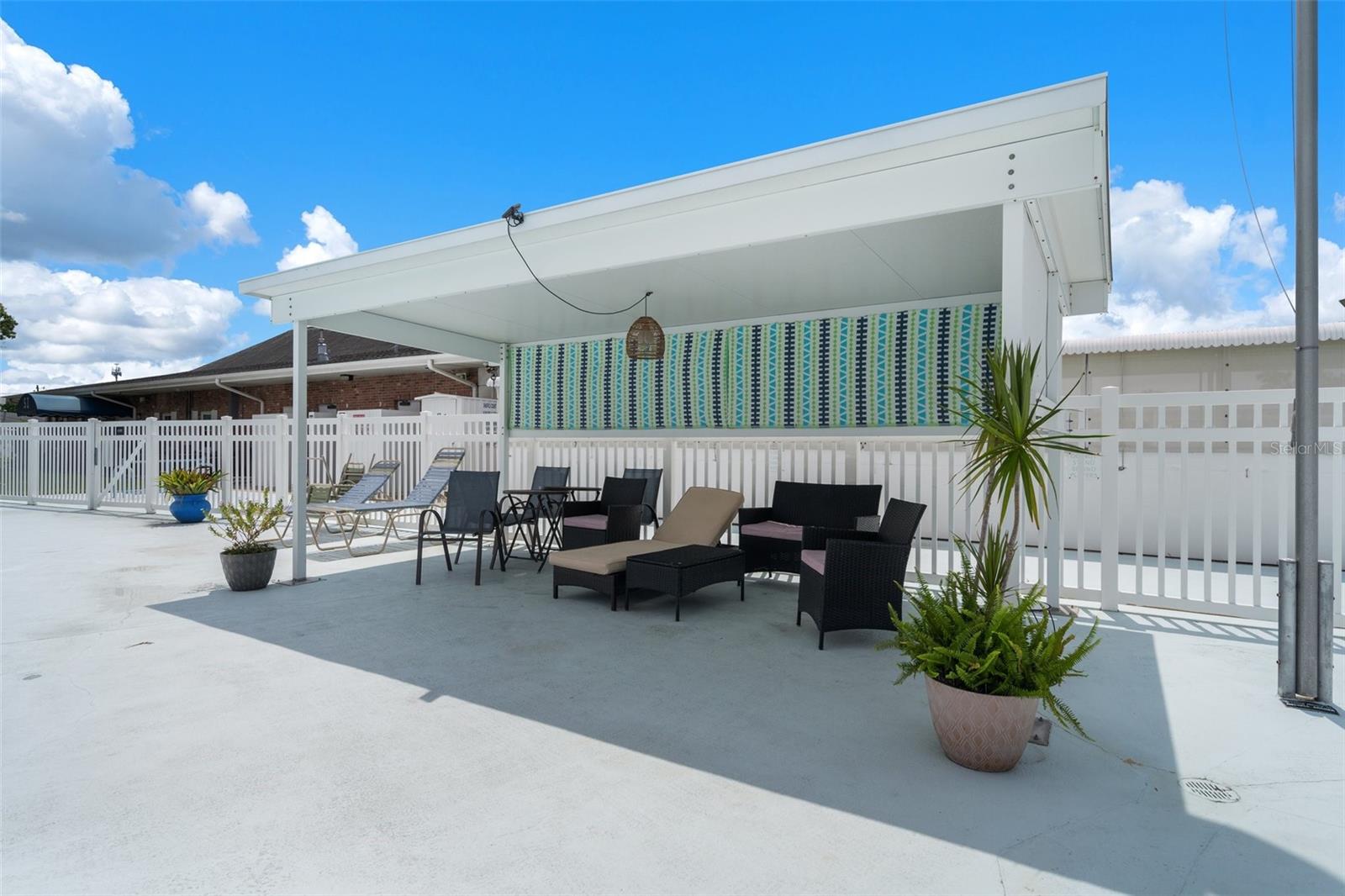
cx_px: 672
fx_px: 672
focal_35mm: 18
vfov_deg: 67.4
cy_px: 448
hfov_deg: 90.0
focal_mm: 18
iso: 320
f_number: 8
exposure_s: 1/400
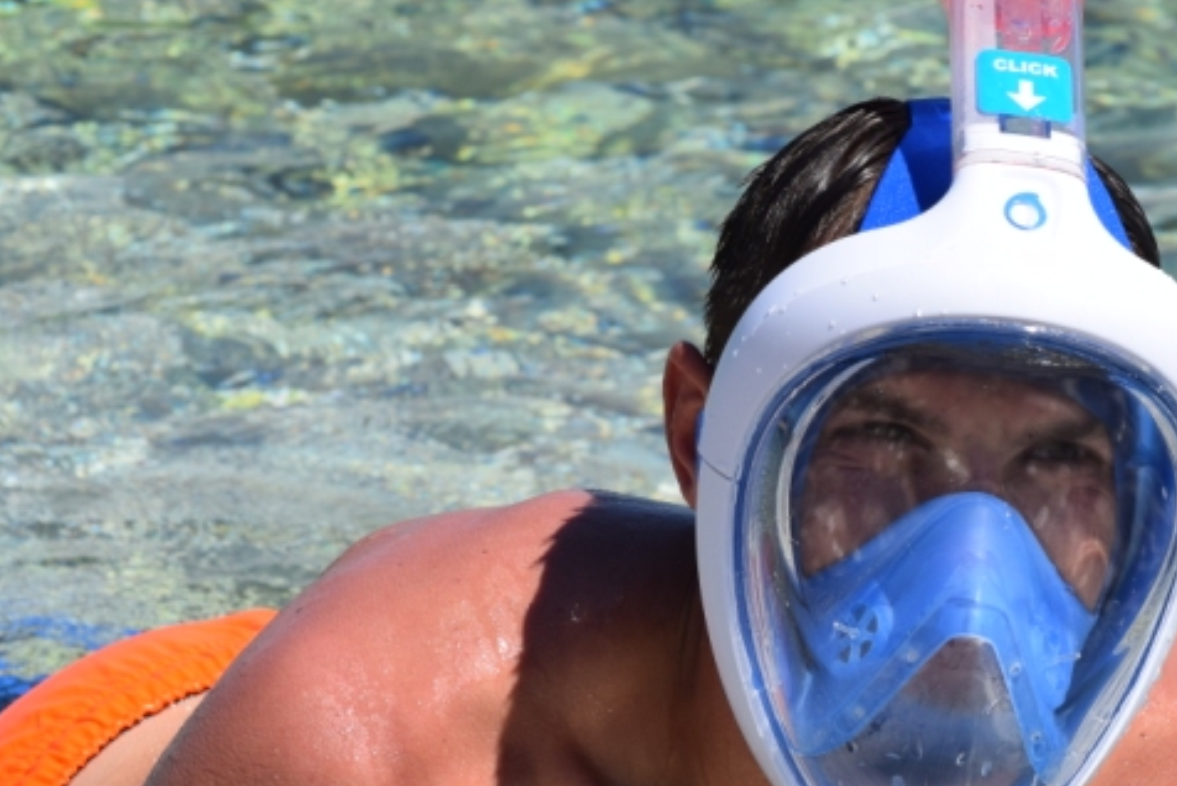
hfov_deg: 5.1
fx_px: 13186
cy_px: 505
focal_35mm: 403
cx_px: 779
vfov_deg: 3.4
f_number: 10
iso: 200
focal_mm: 125
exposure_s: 1/400
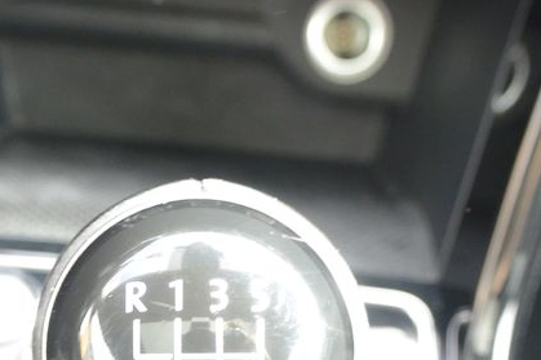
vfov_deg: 19.6
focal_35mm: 66
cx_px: 245
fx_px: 991
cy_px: 403
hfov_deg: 30.5
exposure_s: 1/60
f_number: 3.5
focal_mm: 10
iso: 560
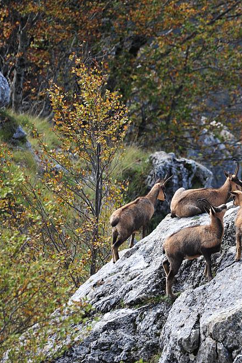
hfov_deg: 1.8
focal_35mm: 754
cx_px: 217
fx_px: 7602
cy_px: 182
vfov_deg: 2.7
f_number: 9
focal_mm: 500
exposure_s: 1/320
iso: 500
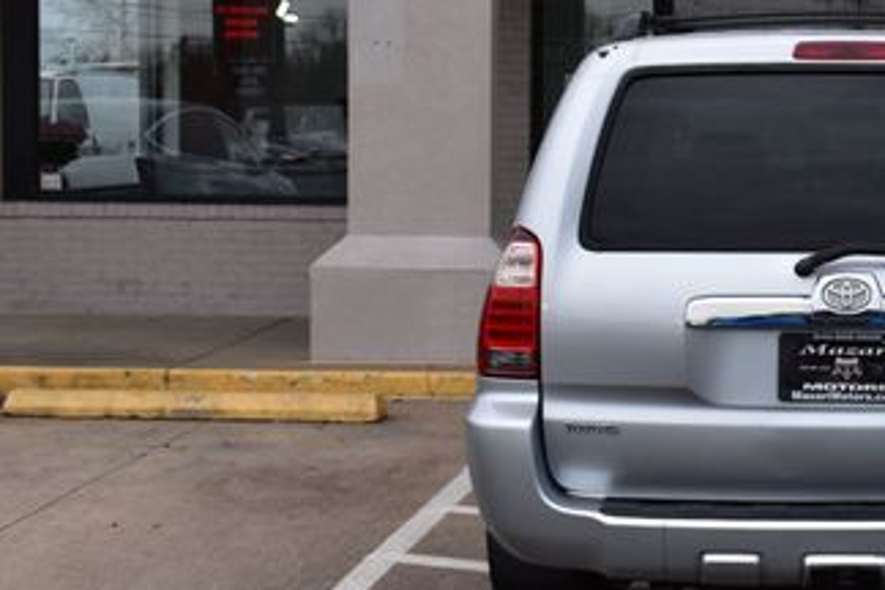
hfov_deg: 23.7
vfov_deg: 16.4
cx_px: 825
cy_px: 251
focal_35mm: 83
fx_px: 2040
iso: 400
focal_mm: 28
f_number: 10
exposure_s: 1/250
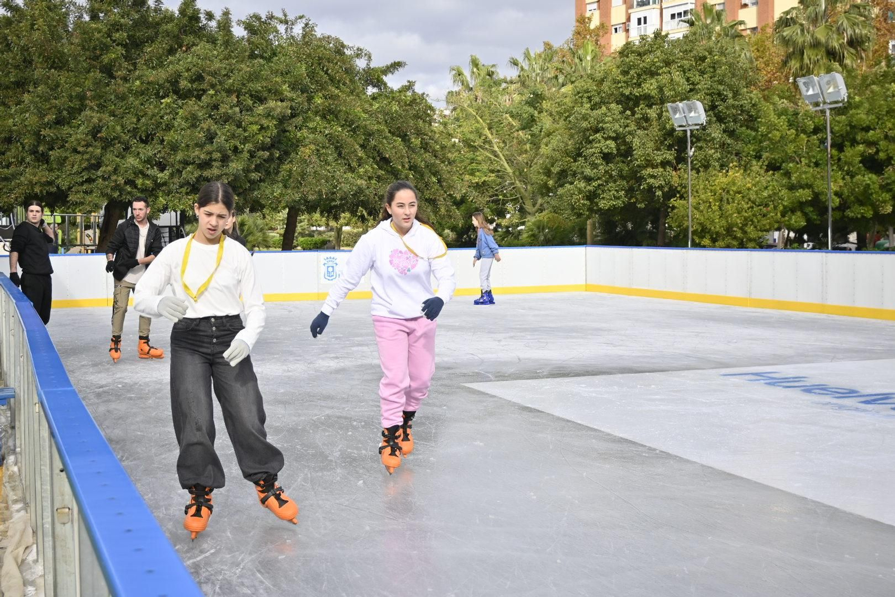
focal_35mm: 46
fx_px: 1137
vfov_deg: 29.4
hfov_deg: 43.0
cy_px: 298
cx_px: 448
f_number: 5
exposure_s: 1/800
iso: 125
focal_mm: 30.5
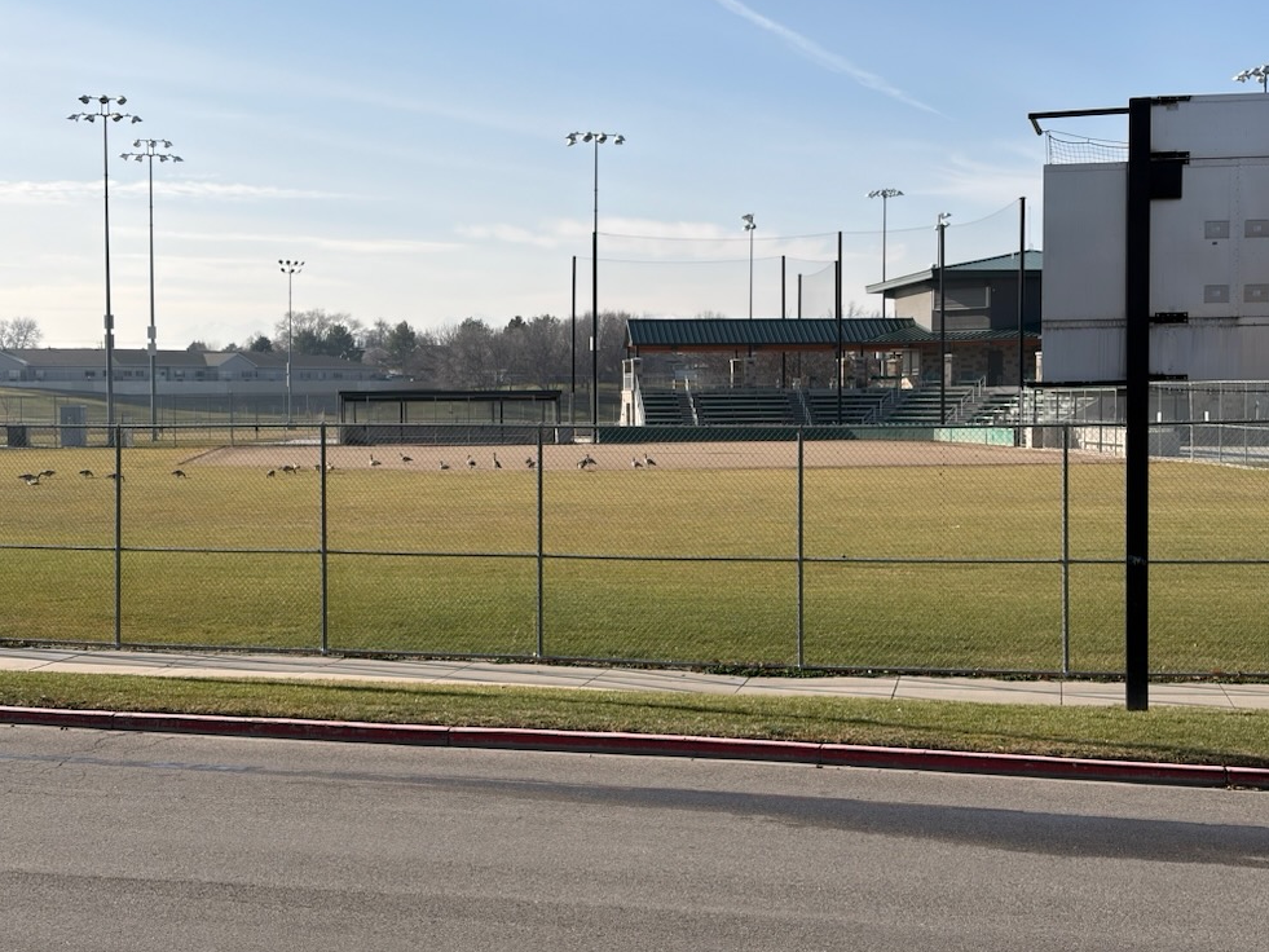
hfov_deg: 36.2
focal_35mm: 53
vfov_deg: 27.5
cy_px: 479
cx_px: 625
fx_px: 1943
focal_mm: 5.96
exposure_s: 1/4065
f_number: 1.6
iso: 40
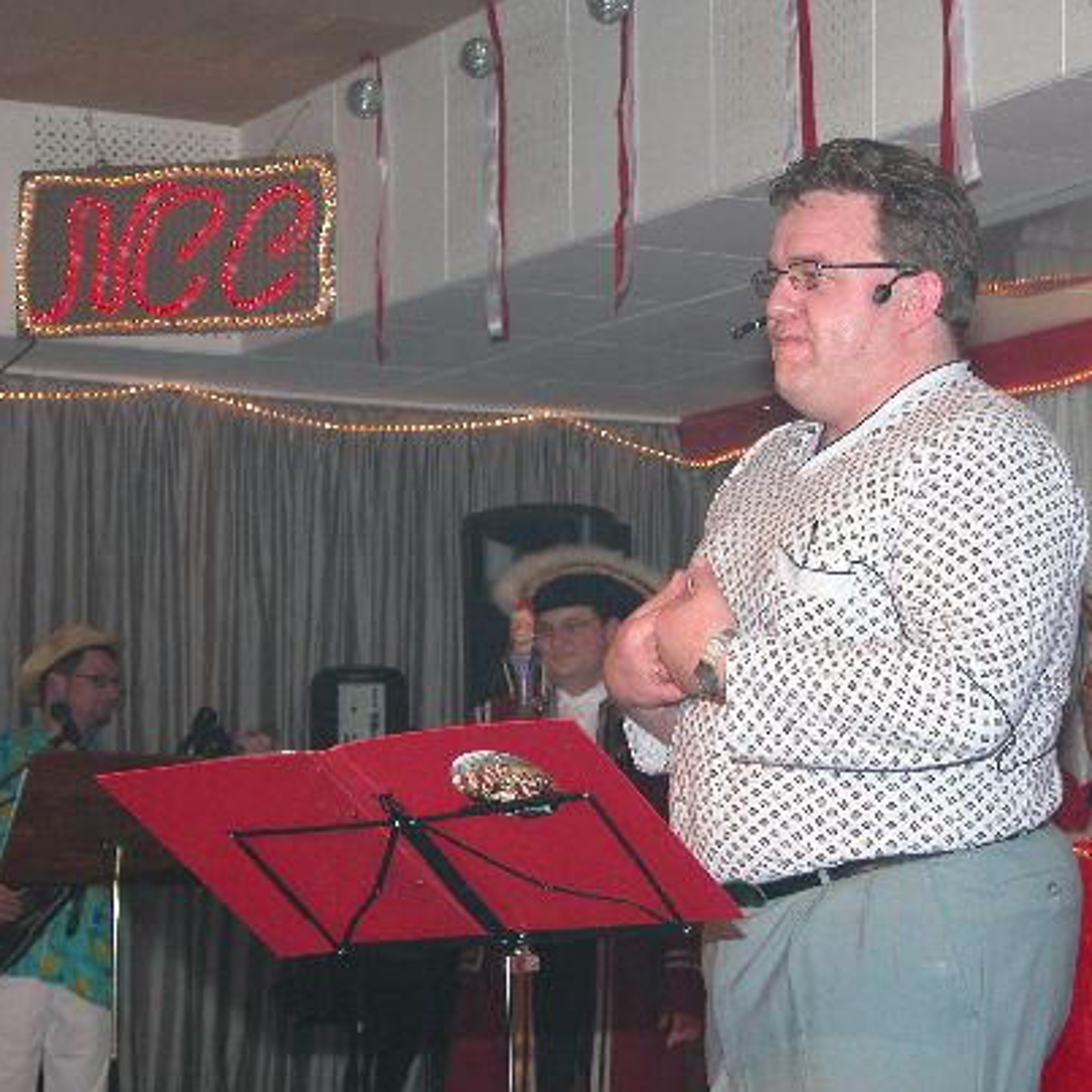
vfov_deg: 16.1
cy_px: 561
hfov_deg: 16.1
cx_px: 618
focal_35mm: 108
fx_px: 3855
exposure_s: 1/125
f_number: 3.5
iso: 200
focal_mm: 22.3
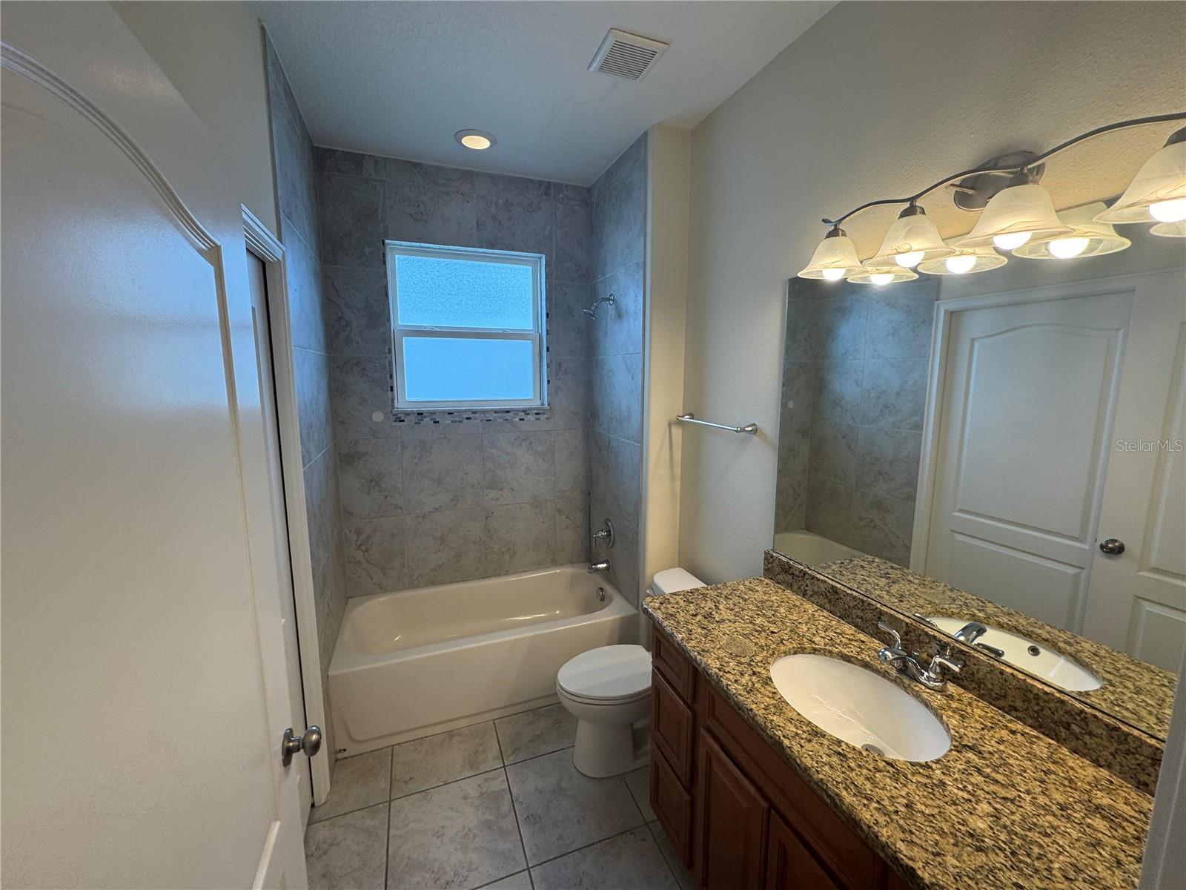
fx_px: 480
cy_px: 445
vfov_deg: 85.7
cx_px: 593
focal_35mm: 14
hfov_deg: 102.1
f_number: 2.2
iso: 100
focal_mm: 2.22
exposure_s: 1/120
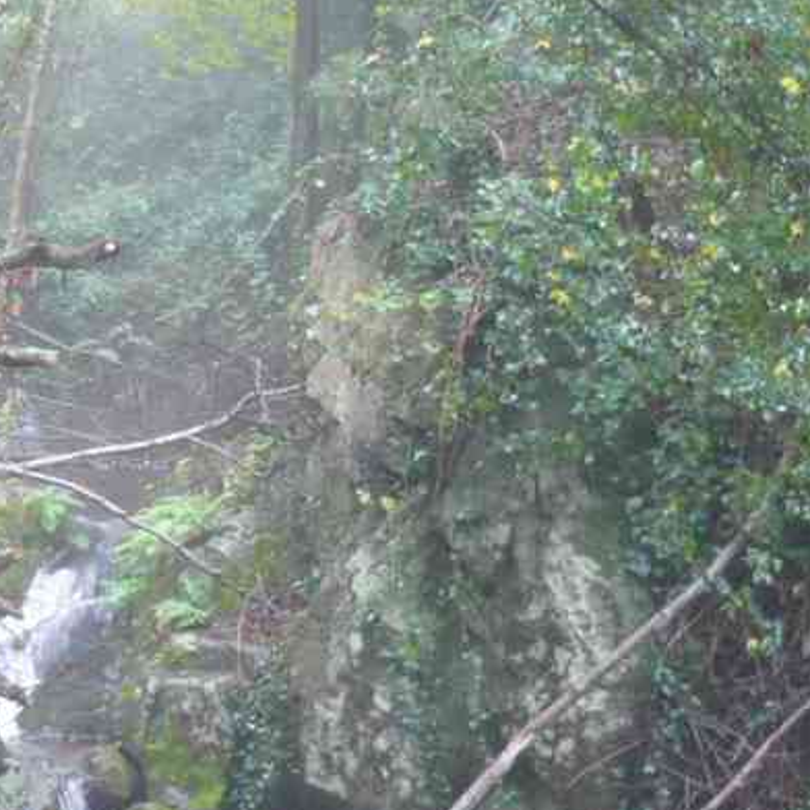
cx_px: -52
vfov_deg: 24.7
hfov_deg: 23.3
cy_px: 405
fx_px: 1853
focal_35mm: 70
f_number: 2.8
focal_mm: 5.8
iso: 200
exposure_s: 1/10
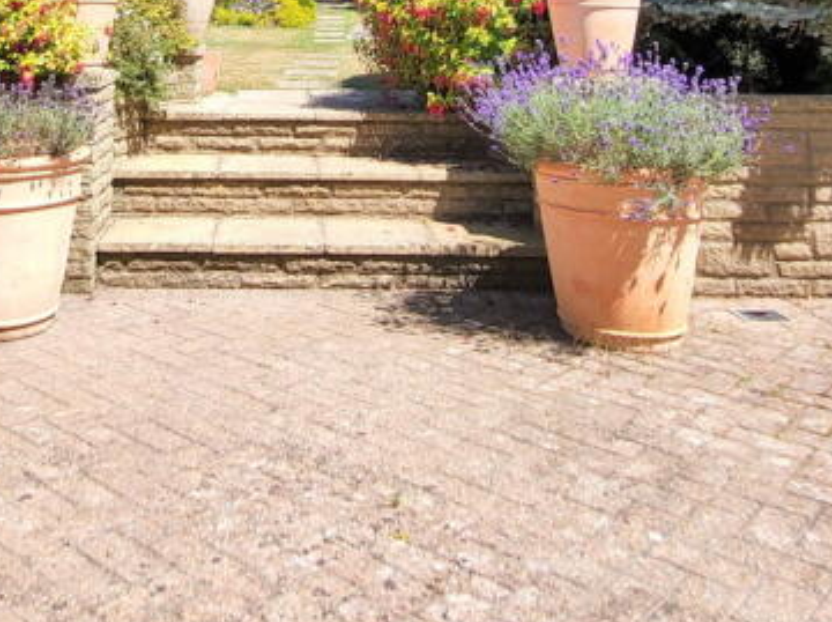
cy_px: -91
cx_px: 261
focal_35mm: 37
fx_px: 888
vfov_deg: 32.9
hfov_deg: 49.1
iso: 32
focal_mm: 1.74
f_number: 2.2
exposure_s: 1/551
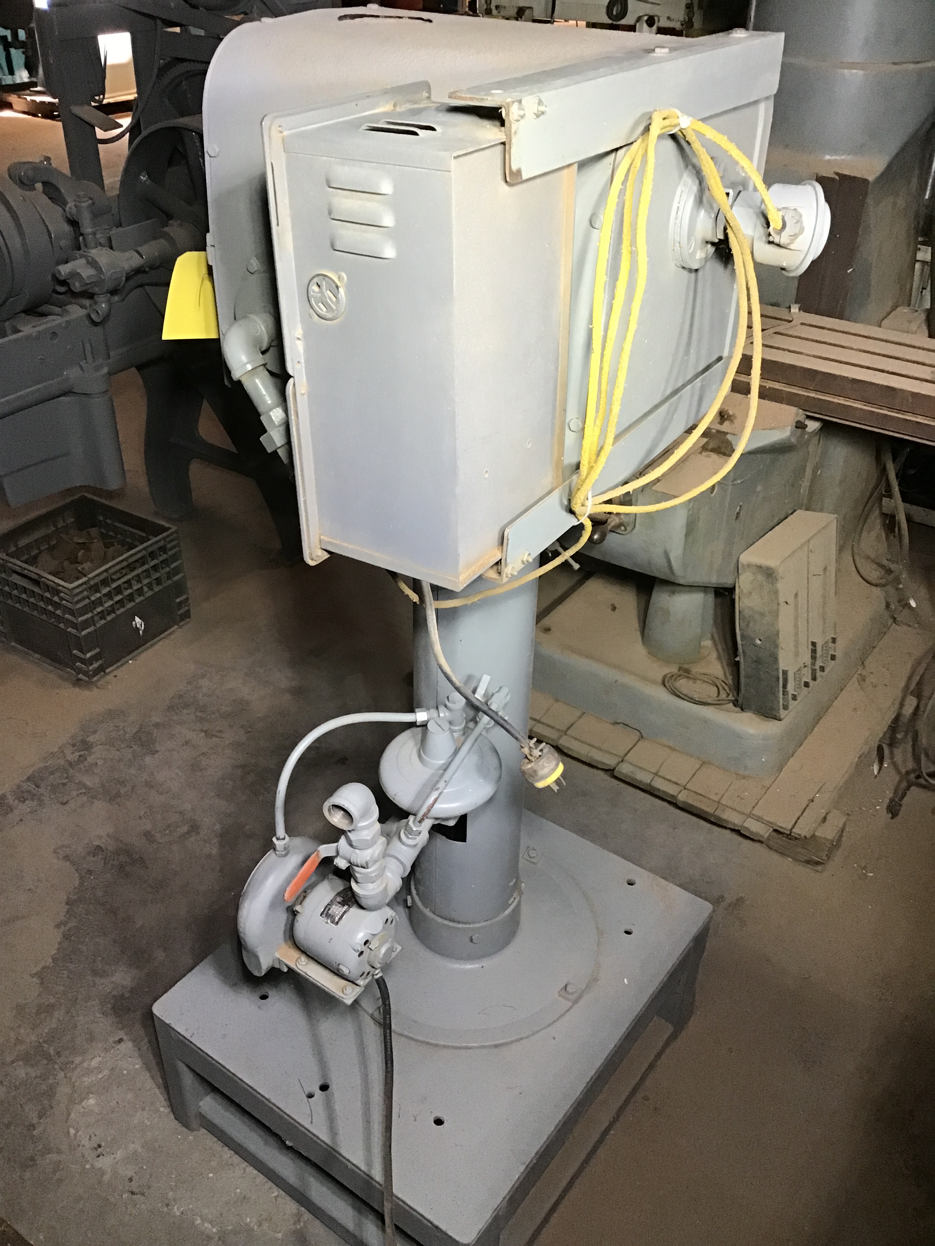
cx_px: 468
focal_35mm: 31
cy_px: 623
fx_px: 1116
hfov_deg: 45.4
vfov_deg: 58.4
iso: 125
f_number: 2.4
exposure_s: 1/30
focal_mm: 3.3
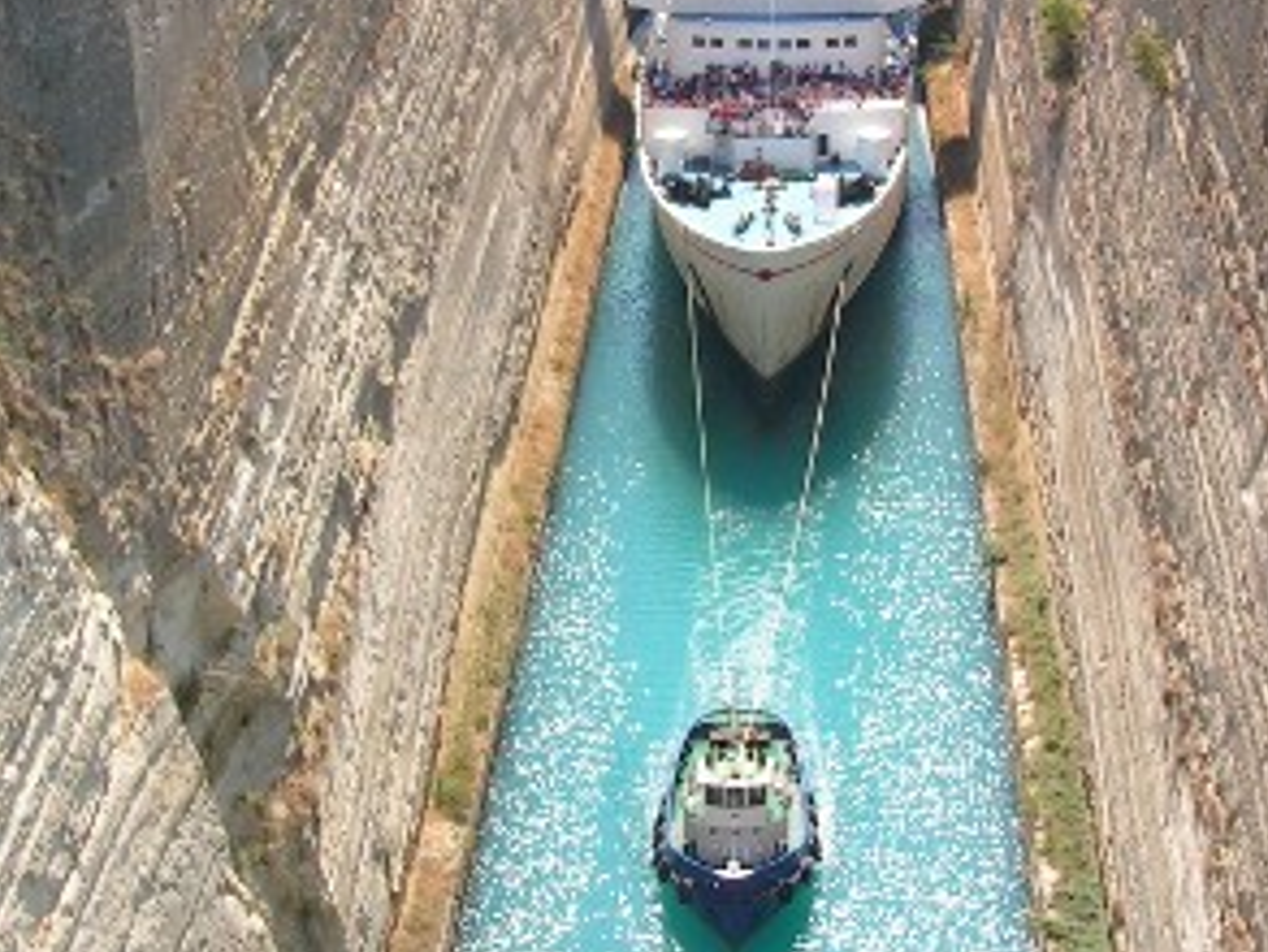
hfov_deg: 23.5
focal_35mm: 83
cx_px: 753
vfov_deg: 17.7
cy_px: 294
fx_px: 3042
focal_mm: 6.3
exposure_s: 1/200
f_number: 5.6
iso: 50
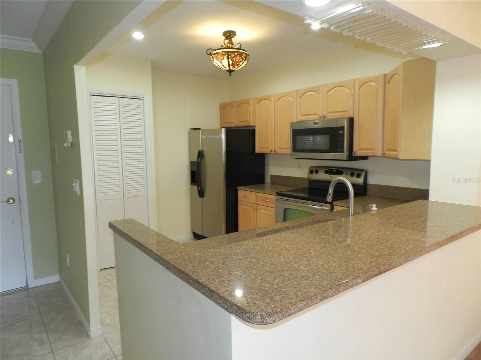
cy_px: 180
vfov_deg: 58.9
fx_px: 320
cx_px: 240
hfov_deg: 73.9
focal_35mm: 23
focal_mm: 4
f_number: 3.4
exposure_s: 1/30
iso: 200
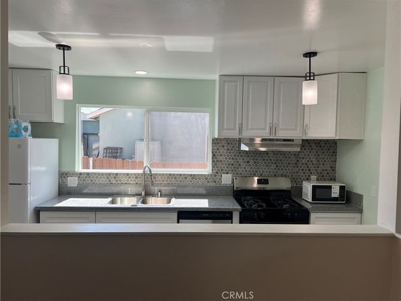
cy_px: 150
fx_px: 301
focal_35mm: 26
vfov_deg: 53.0
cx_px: 200
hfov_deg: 67.3
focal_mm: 5.7
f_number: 1.5
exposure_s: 1/408
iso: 50
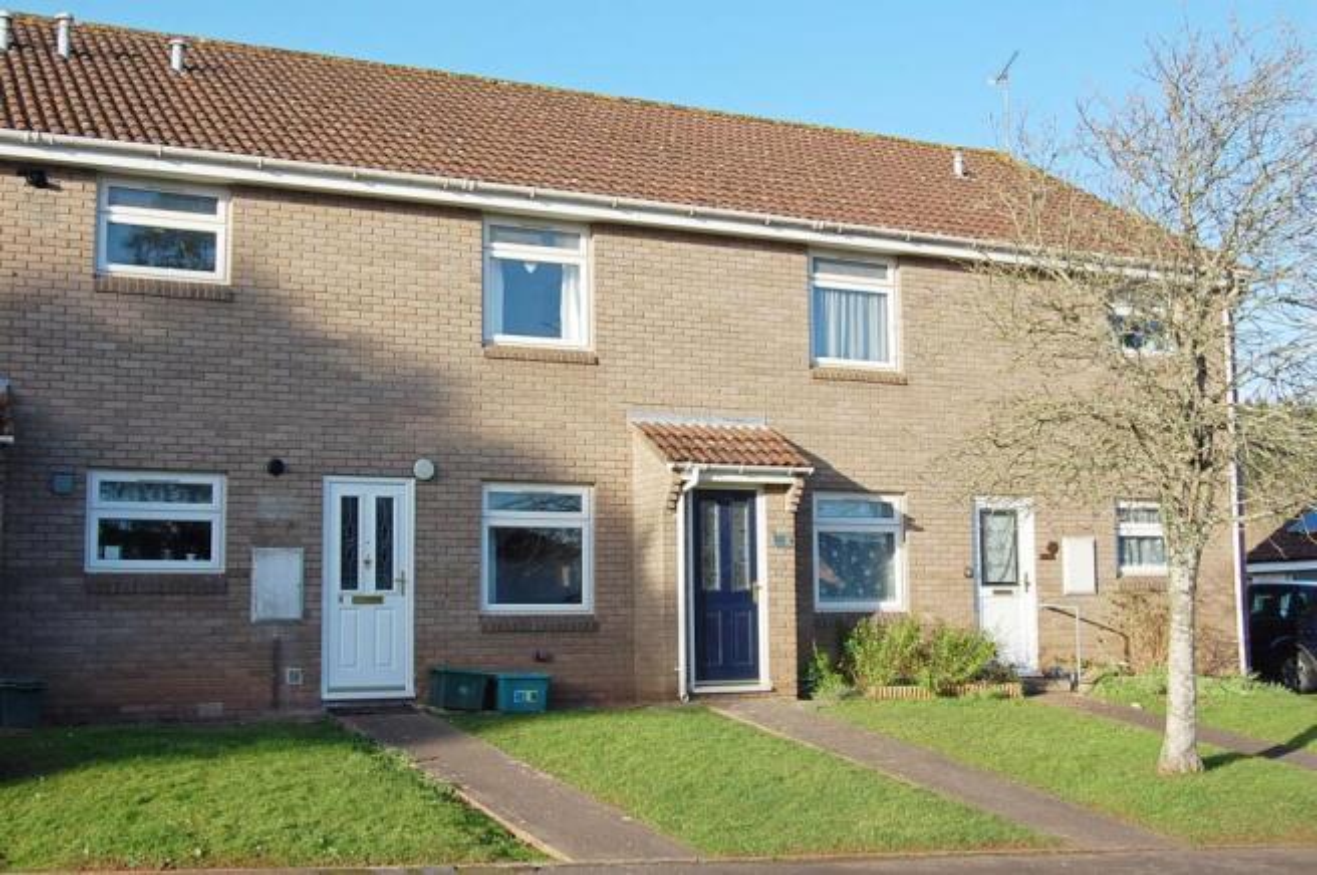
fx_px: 1645
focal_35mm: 45
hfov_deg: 43.6
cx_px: 658
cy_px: 438
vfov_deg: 29.8
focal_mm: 30
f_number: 8
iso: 200
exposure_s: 1/250
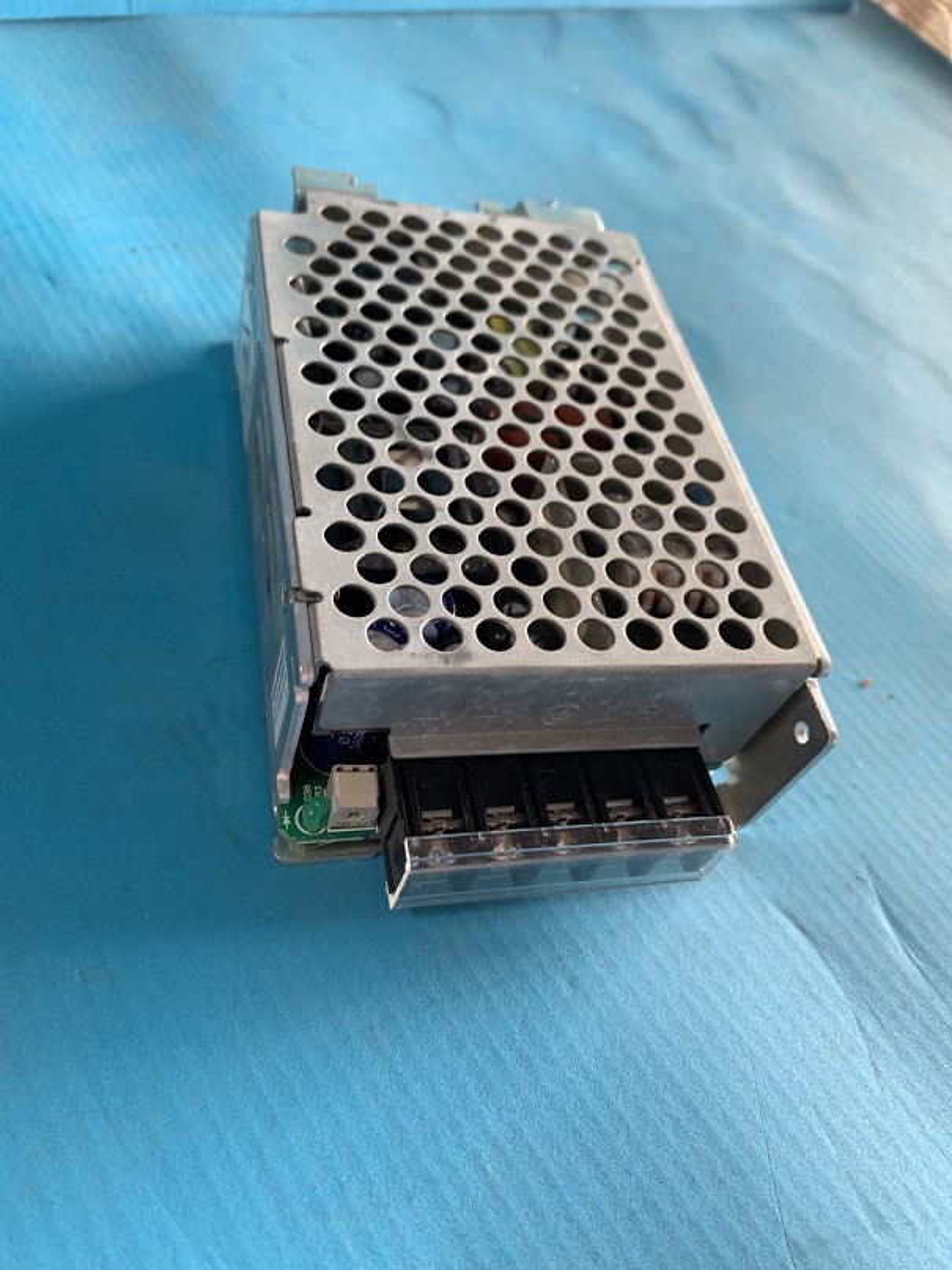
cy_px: 635
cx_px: 476
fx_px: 954
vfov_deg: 67.3
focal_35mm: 26
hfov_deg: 53.1
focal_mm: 4.25
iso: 160
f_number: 1.8
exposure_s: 1/60
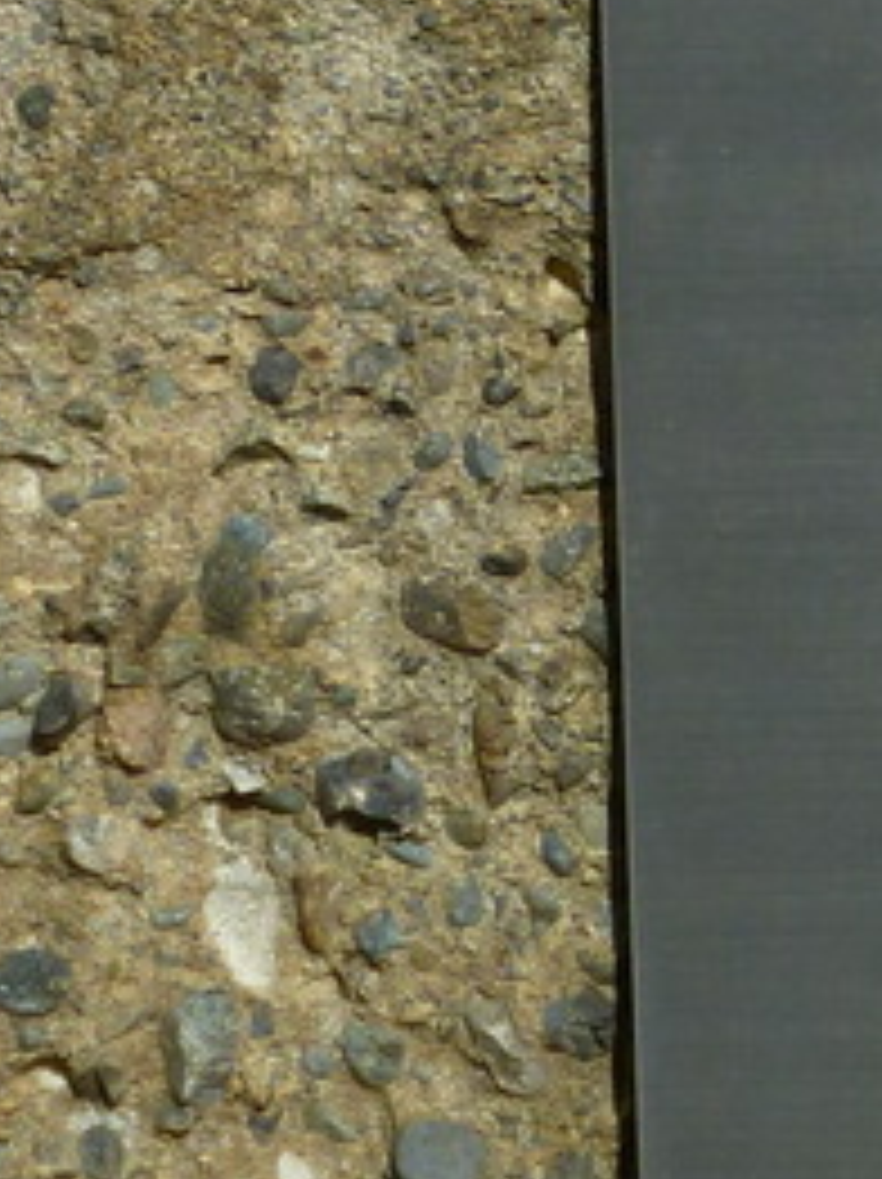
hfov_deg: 6.6
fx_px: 7486
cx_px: 1512
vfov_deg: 8.9
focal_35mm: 220
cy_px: -36
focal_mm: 8.1
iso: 80
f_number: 4.2
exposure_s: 1/500
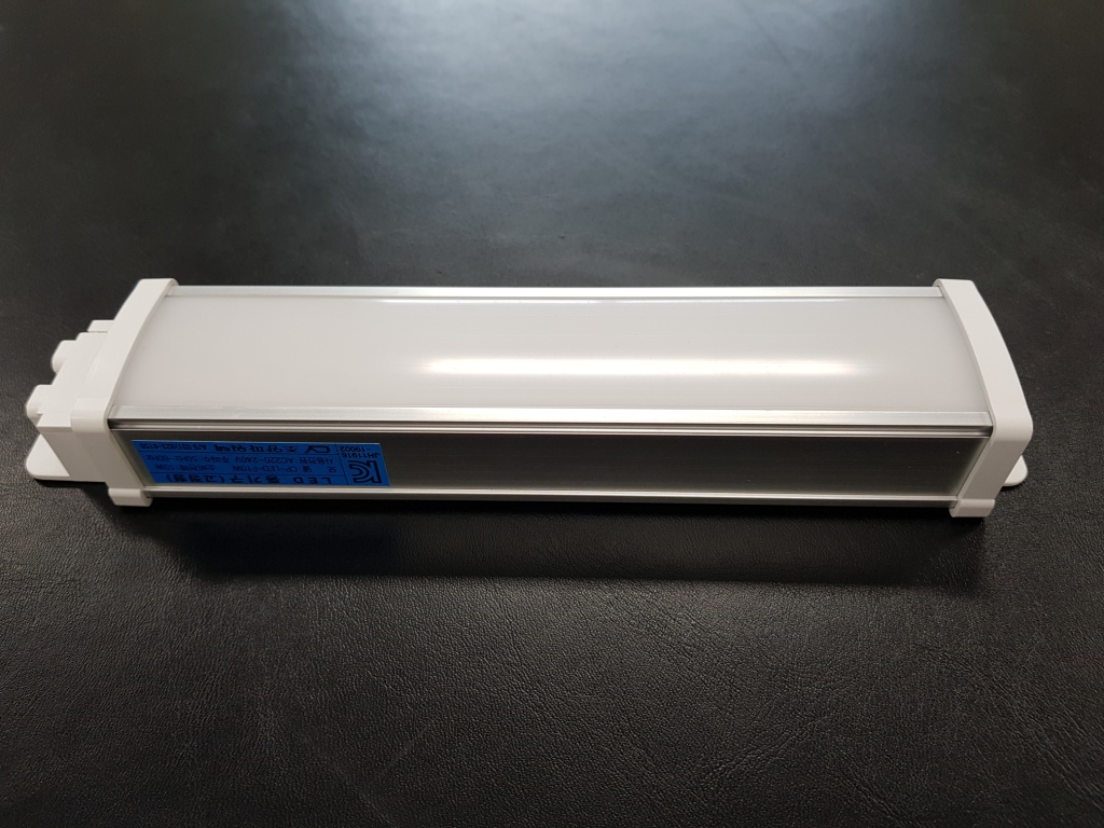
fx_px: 829
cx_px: 552
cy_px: 414
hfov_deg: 67.3
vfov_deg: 53.1
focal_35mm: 26
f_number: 1.7
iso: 80
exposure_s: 1/60
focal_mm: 4.3
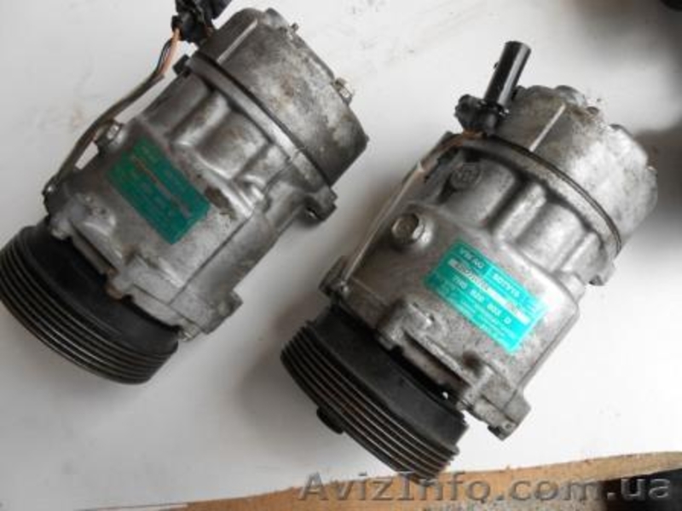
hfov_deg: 67.3
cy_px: 256
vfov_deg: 53.1
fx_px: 512
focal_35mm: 26
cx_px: 341
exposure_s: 1/160
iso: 80
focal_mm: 4.6
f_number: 3.5
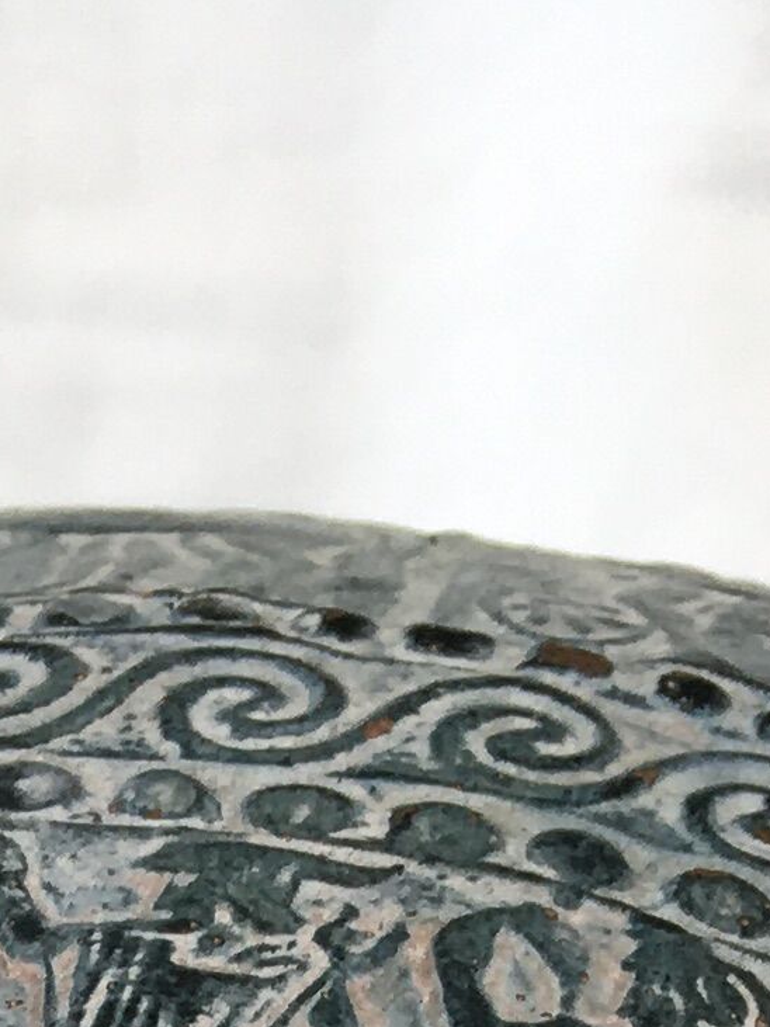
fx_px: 4747
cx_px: 0
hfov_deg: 9.2
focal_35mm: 160
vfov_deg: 10.0
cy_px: 2831
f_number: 2.2
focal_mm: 4.15
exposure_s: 1/250
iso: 25
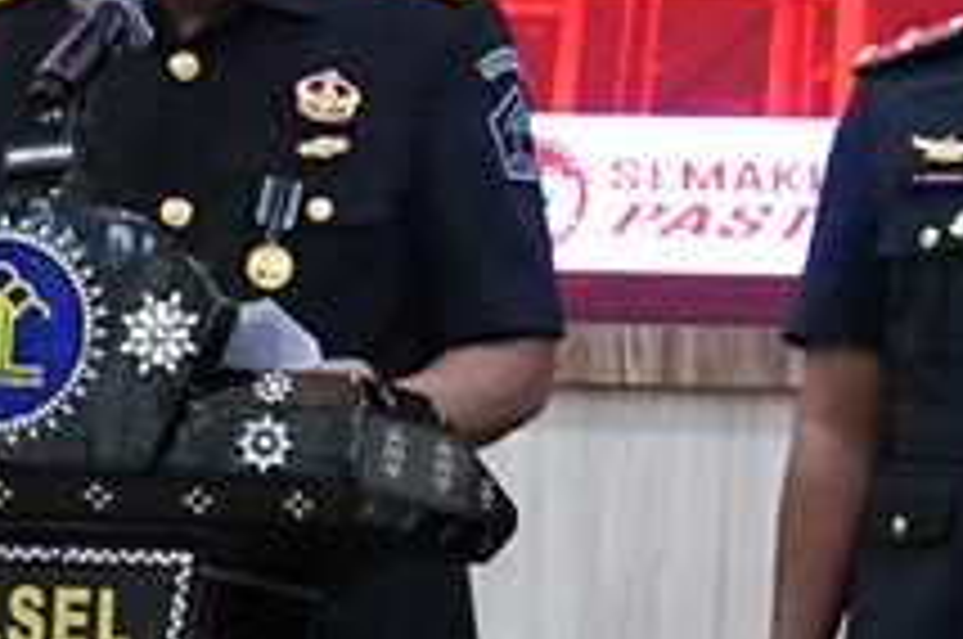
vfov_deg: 3.6
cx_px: 302
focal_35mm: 381
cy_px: 9
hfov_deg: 5.4
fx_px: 10176
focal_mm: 71
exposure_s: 1/160
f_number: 4
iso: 4000
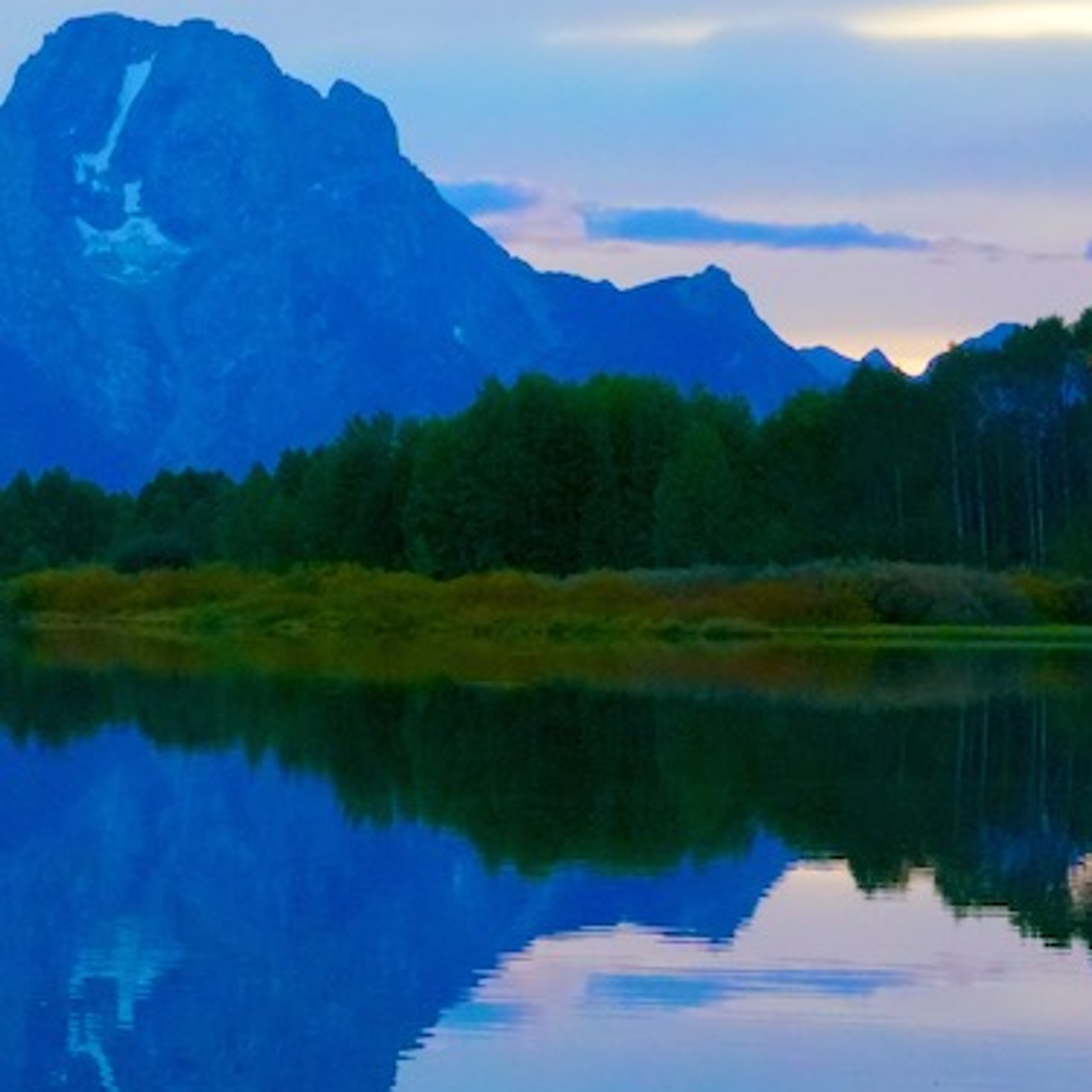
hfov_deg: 10.0
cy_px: 70
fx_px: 6210
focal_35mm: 174
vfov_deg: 10.0
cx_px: 140
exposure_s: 1/100
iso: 5000
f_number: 22
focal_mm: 60
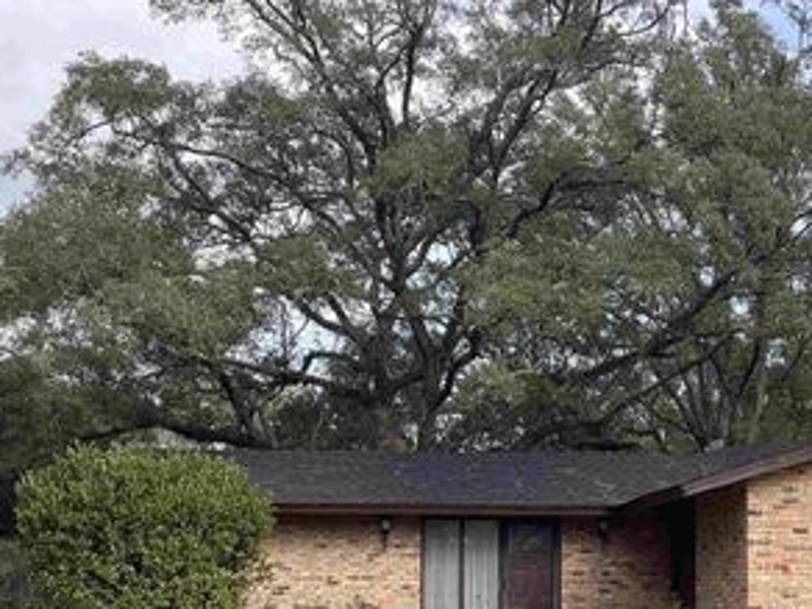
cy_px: 494
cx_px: 587
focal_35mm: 53
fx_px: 1243
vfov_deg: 27.0
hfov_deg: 35.5
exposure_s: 1/367
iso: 25
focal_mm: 3.3
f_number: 2.4
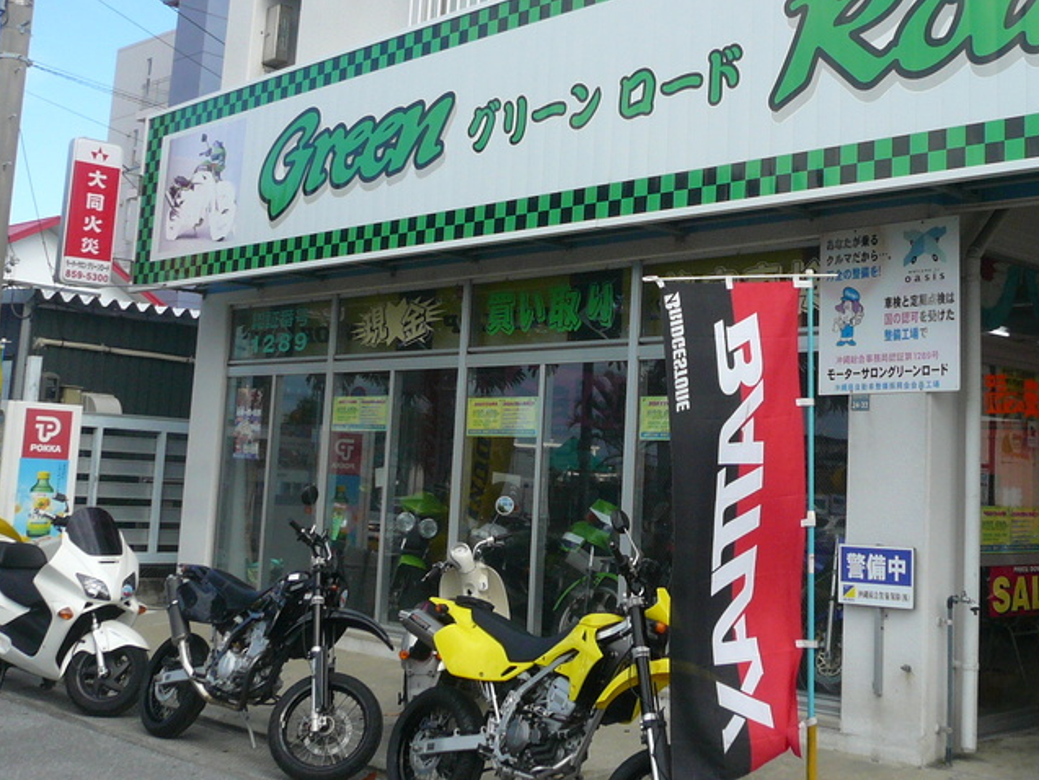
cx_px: 644
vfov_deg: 32.0
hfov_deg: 41.8
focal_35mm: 45
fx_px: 1351
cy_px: 271
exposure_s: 1/800
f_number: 2.8
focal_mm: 4.6
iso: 100
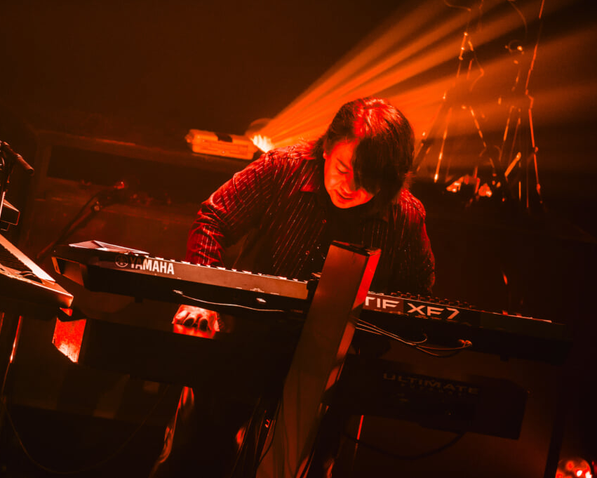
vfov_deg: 4.2
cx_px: 242
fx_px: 6591
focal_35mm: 373
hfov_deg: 5.2
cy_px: 239
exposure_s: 1/400
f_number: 5.6
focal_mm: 330
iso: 1250
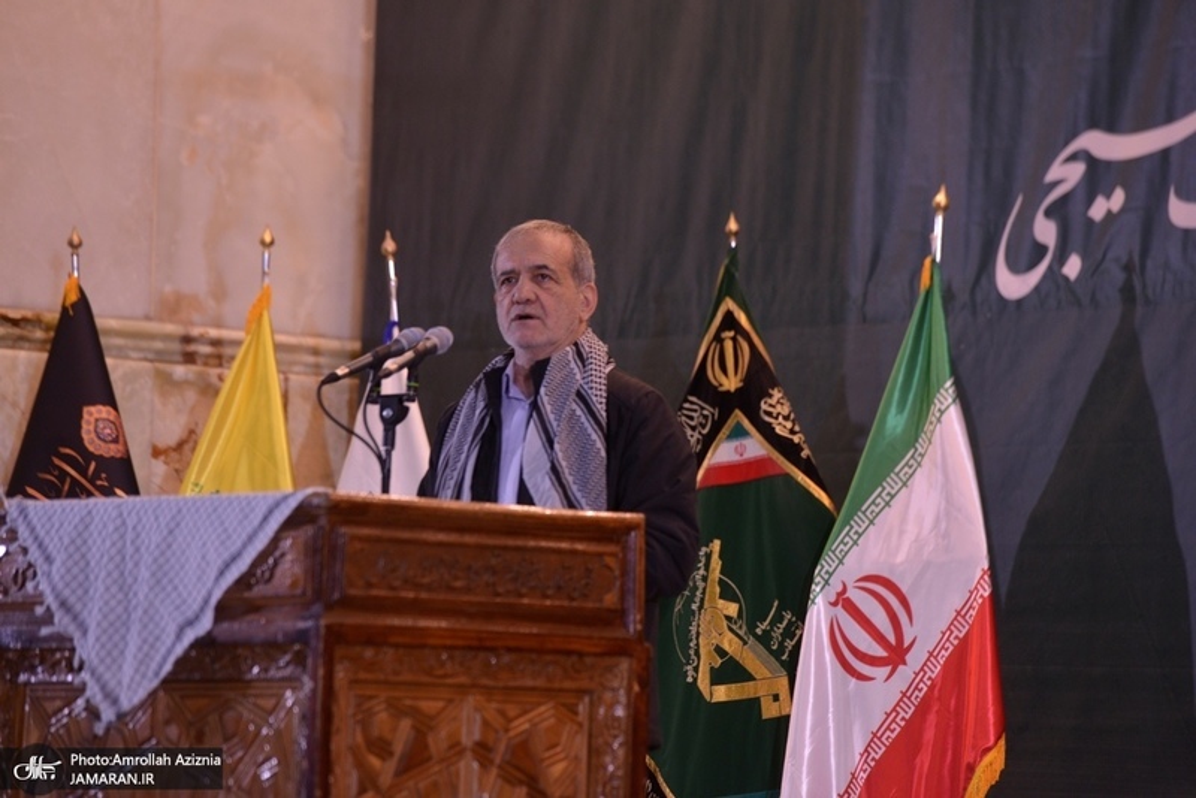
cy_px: 399
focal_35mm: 200
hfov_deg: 10.3
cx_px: 598
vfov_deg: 6.9
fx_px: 6646
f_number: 4.5
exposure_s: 1/100
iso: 640
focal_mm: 200
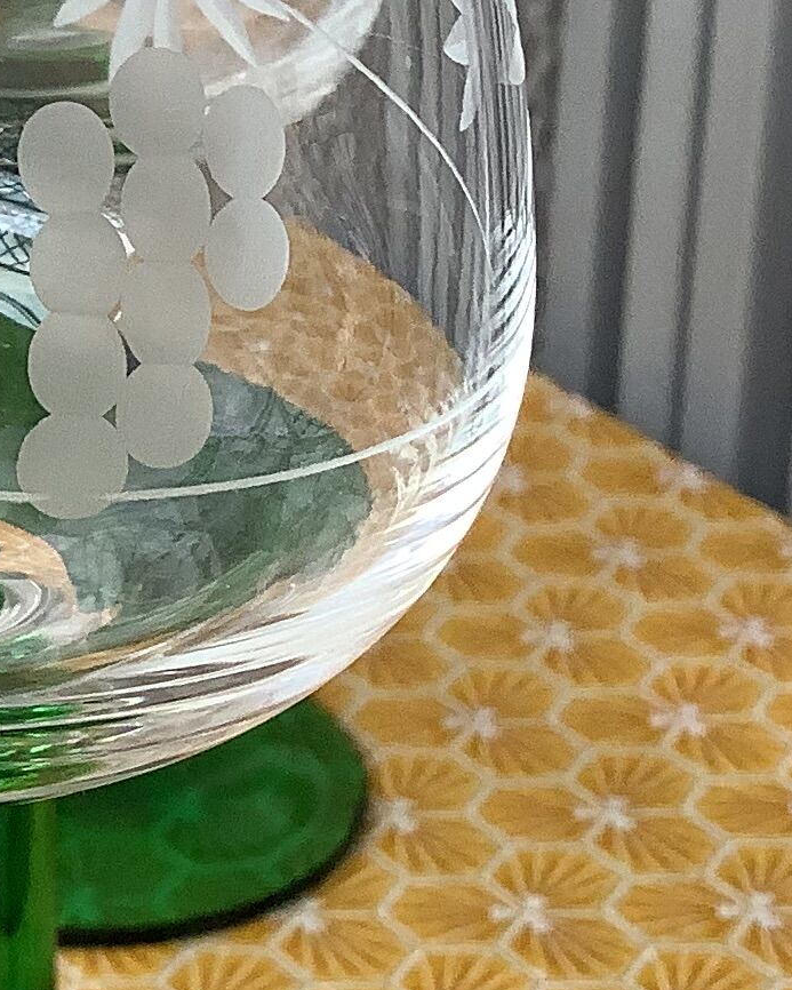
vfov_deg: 16.8
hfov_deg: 12.7
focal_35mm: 114
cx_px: -469
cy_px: 229
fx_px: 3340
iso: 50
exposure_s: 1/120
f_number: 2.4
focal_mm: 3.3
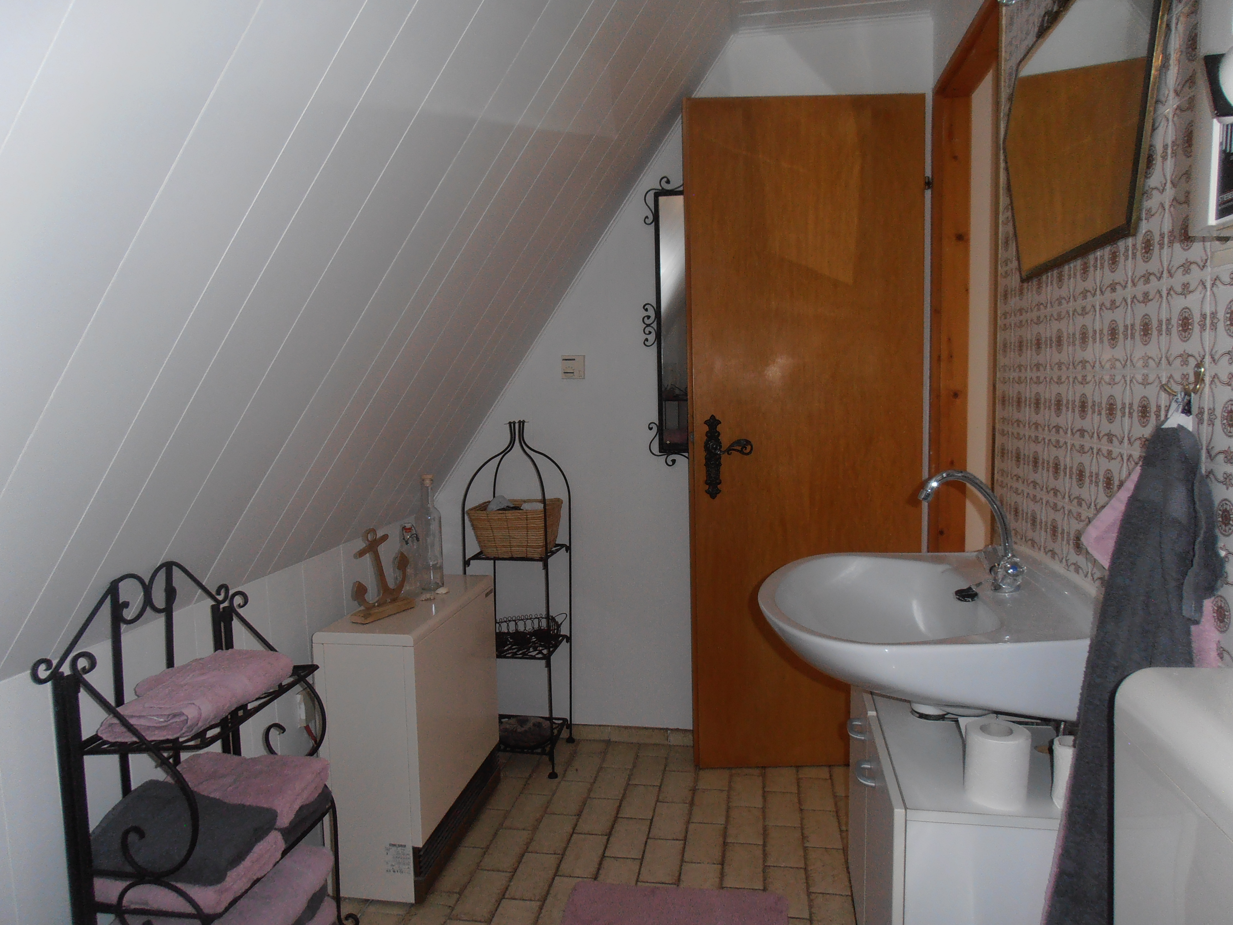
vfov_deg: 56.8
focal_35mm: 24
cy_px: 462
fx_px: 855
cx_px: 616
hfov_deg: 71.6
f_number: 3
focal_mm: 4.2
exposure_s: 1/30
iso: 125
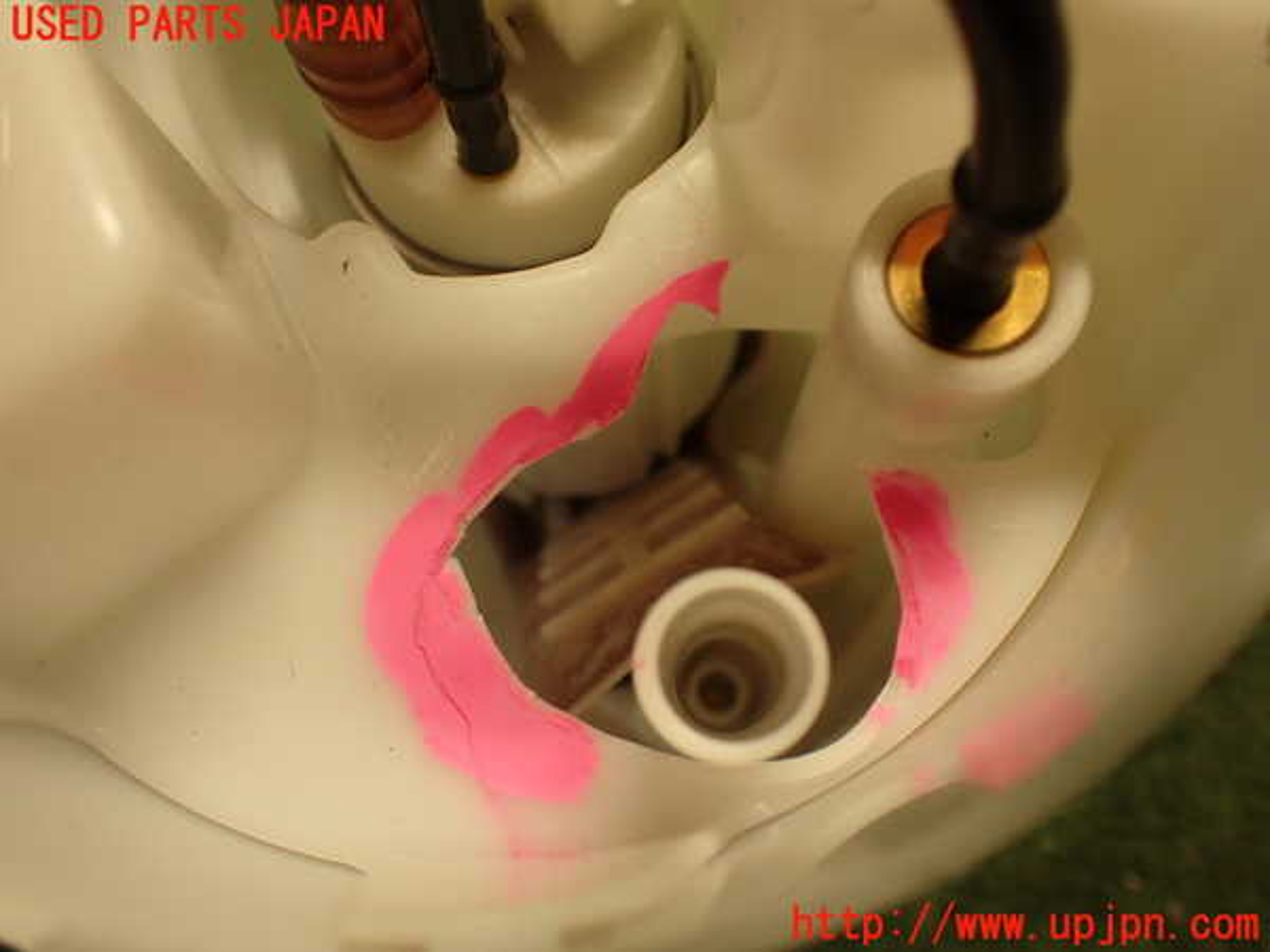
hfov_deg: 56.8
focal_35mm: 32
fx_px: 1174
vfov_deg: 44.2
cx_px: 635
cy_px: 476
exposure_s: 1/40
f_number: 2.4
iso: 200
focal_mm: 5.79
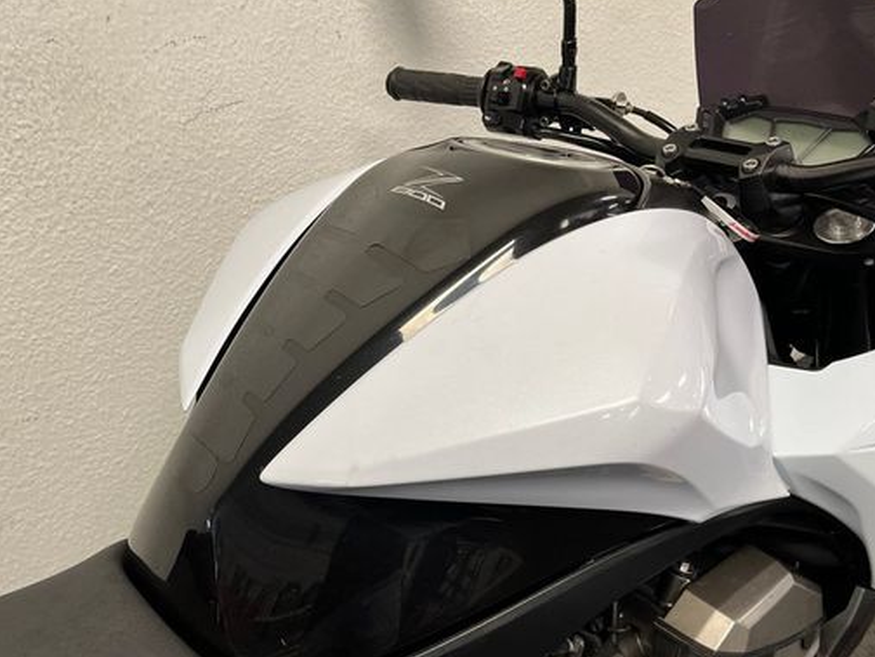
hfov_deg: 55.3
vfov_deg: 42.6
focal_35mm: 33
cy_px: 408
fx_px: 834
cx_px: 415
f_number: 1.6
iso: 125
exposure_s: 1/100
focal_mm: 5.1
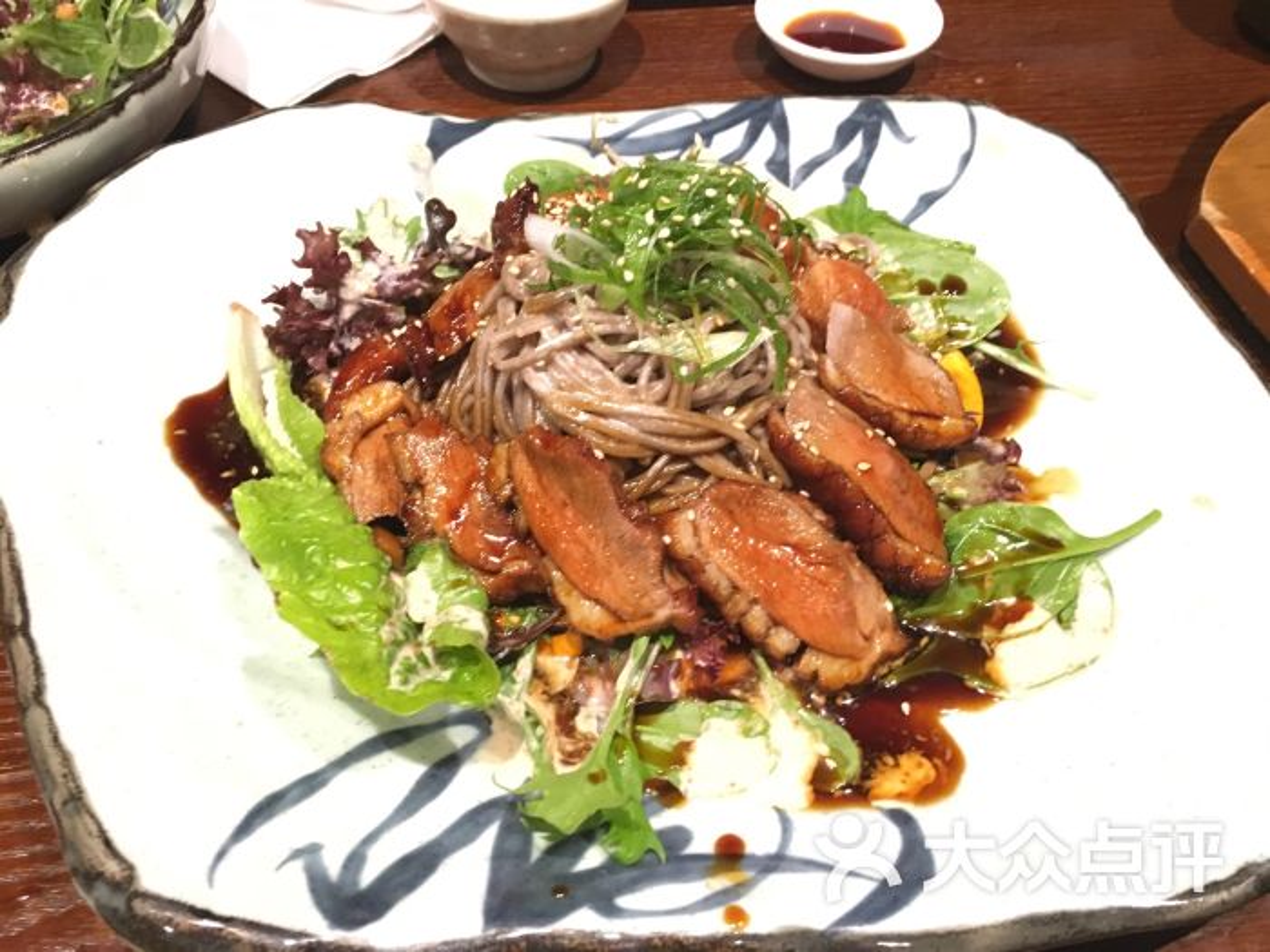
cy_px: 476
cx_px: 635
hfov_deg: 61.7
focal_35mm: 29
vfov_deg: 48.2
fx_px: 1064
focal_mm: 4.15
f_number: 2.2
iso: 200
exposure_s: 1/17
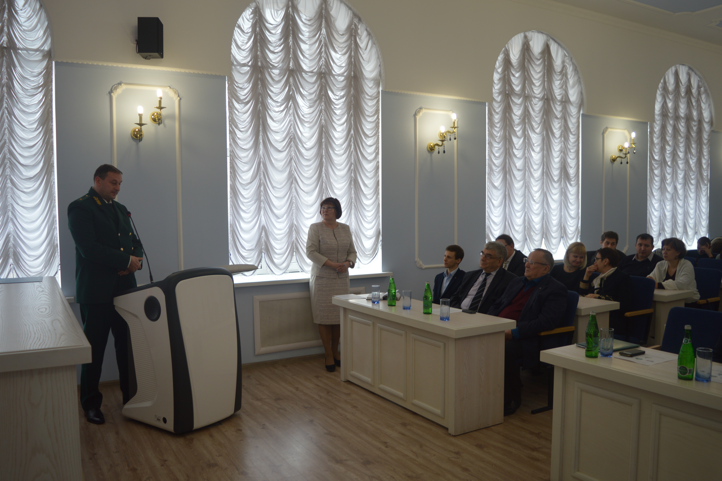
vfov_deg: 46.4
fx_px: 562
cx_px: 360
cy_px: 245
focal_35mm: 28
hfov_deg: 65.5
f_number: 3.5
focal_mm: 18
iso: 110
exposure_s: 1/30
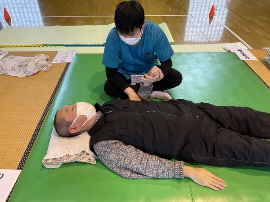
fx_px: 226
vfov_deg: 48.2
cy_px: 101
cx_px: 135
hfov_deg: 61.7
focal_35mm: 29
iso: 80
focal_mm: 3
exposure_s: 1/60
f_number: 1.8
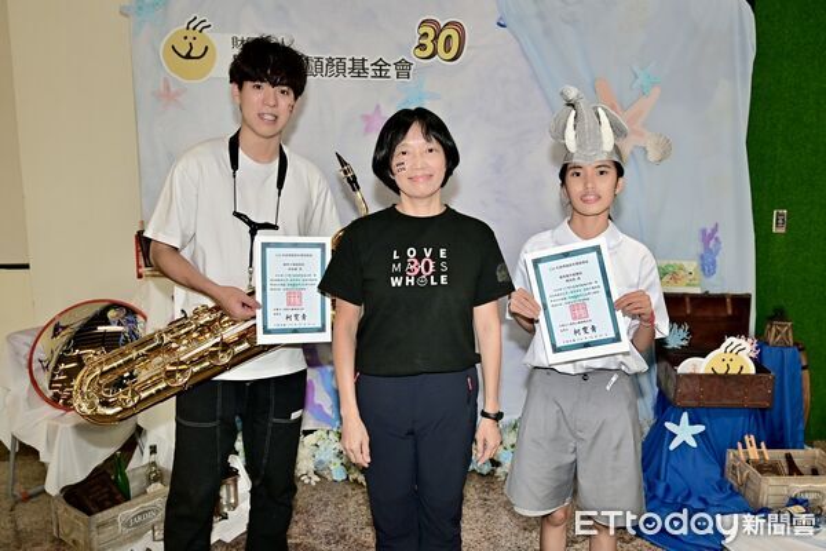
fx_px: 631
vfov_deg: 47.2
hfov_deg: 66.4
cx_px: 413
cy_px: 276
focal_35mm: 28
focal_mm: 27.5
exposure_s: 1/200
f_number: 4
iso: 1600
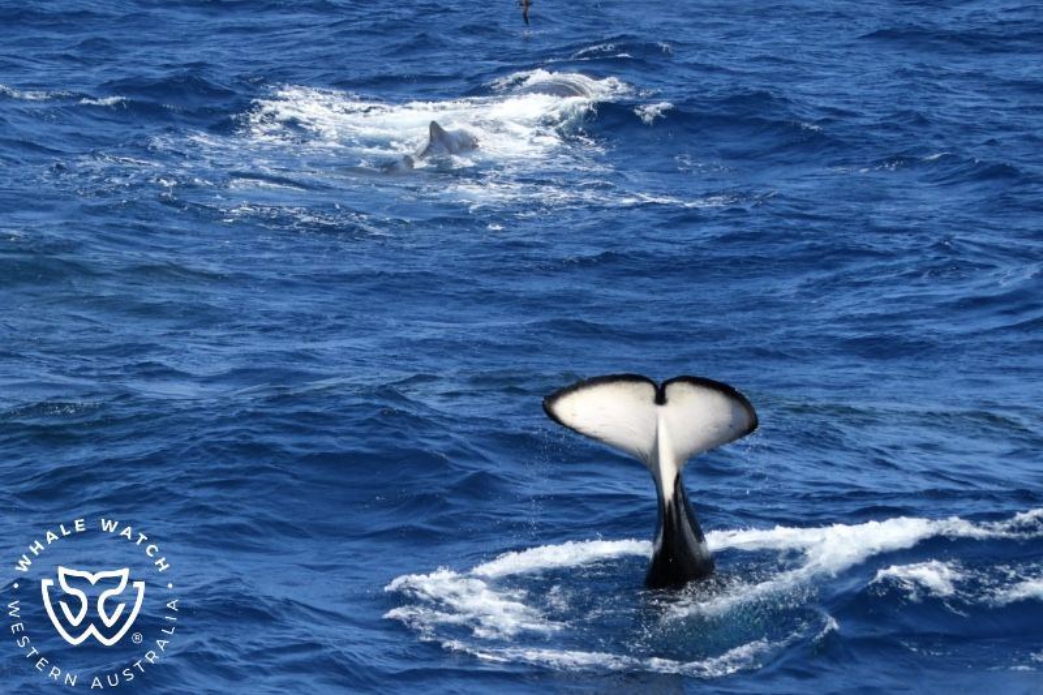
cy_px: 348
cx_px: 522
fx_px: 3910
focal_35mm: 135
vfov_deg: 10.2
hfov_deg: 15.2
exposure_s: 1/8000
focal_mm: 135
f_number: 5
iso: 800
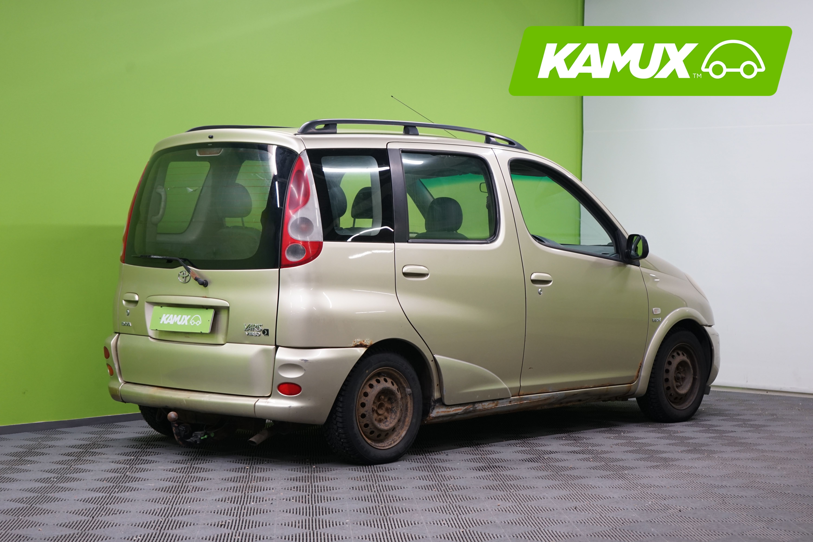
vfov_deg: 19.5
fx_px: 1581
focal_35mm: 70
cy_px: 271
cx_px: 406
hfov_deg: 28.8
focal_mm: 70
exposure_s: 1/50
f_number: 5.6
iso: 1000
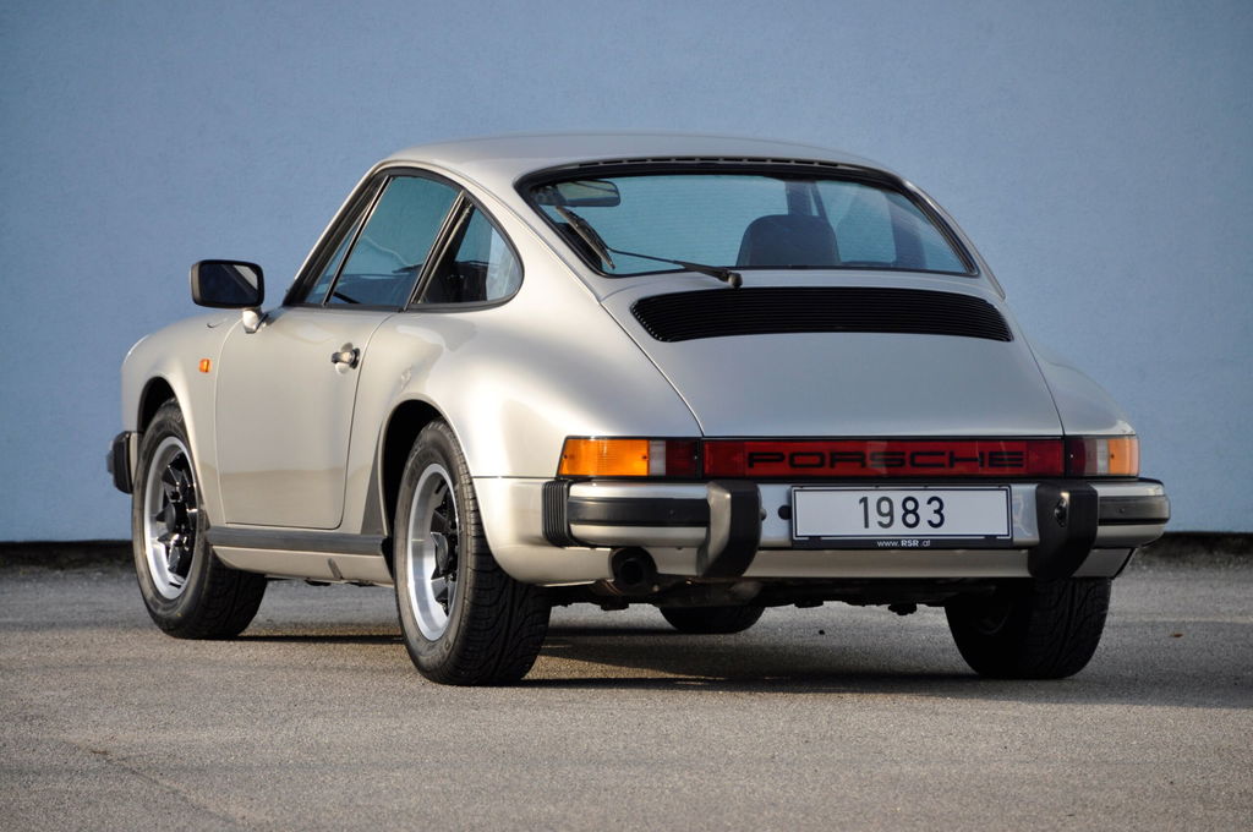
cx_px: 626
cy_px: 416
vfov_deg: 4.9
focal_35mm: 278
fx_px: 9646
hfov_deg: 7.4
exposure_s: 1/320
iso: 500
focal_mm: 185
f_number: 6
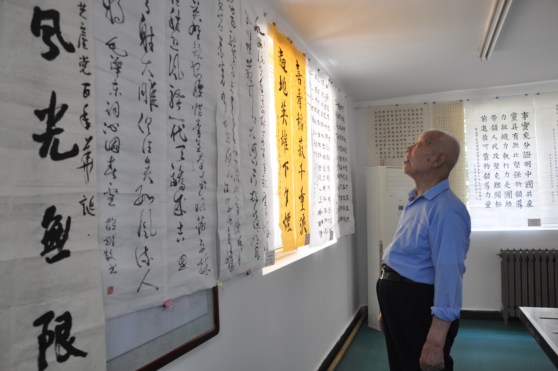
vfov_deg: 47.8
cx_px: 279
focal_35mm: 27
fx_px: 418
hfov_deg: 67.4
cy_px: 186
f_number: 5.6
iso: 400
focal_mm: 18
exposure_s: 1/30
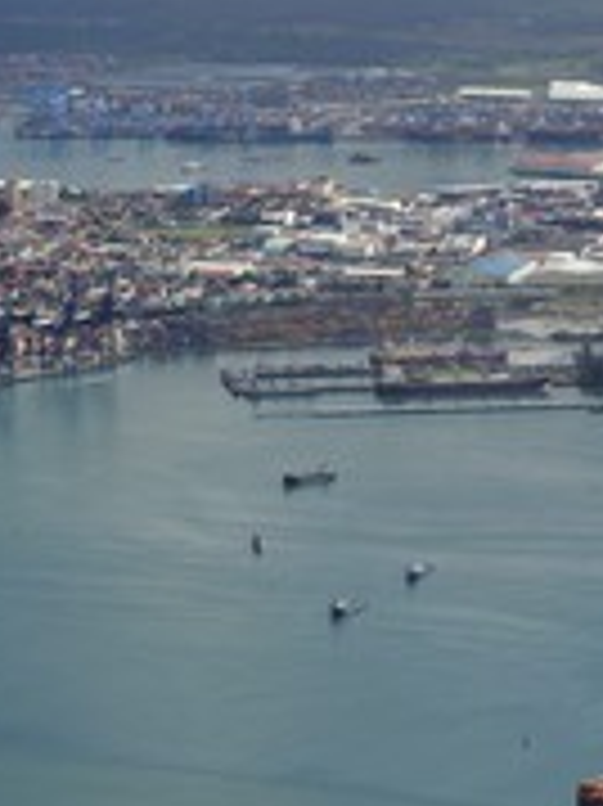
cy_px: 356
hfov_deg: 8.0
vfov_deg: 10.7
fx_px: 4302
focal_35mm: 185
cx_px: 554
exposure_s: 1/640
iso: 200
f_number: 9
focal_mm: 82
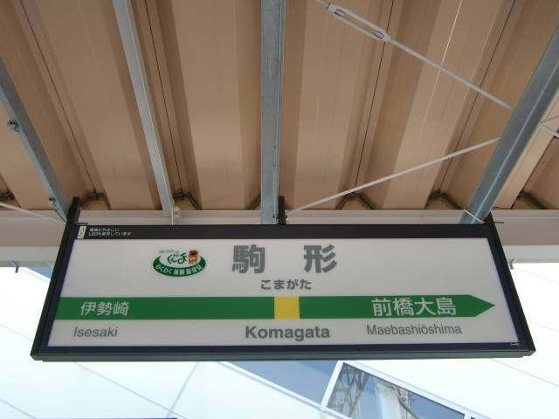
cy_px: 210
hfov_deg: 55.4
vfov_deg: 42.9
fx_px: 533
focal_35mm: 33
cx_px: 280
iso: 64
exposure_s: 1/160
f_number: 2.7
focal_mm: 5.8
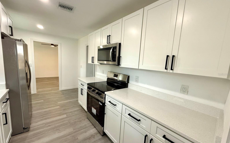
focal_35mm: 15
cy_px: 74
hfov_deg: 101.5
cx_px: 116
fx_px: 94
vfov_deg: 74.7
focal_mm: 2.22
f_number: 2.2
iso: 250
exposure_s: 1/120
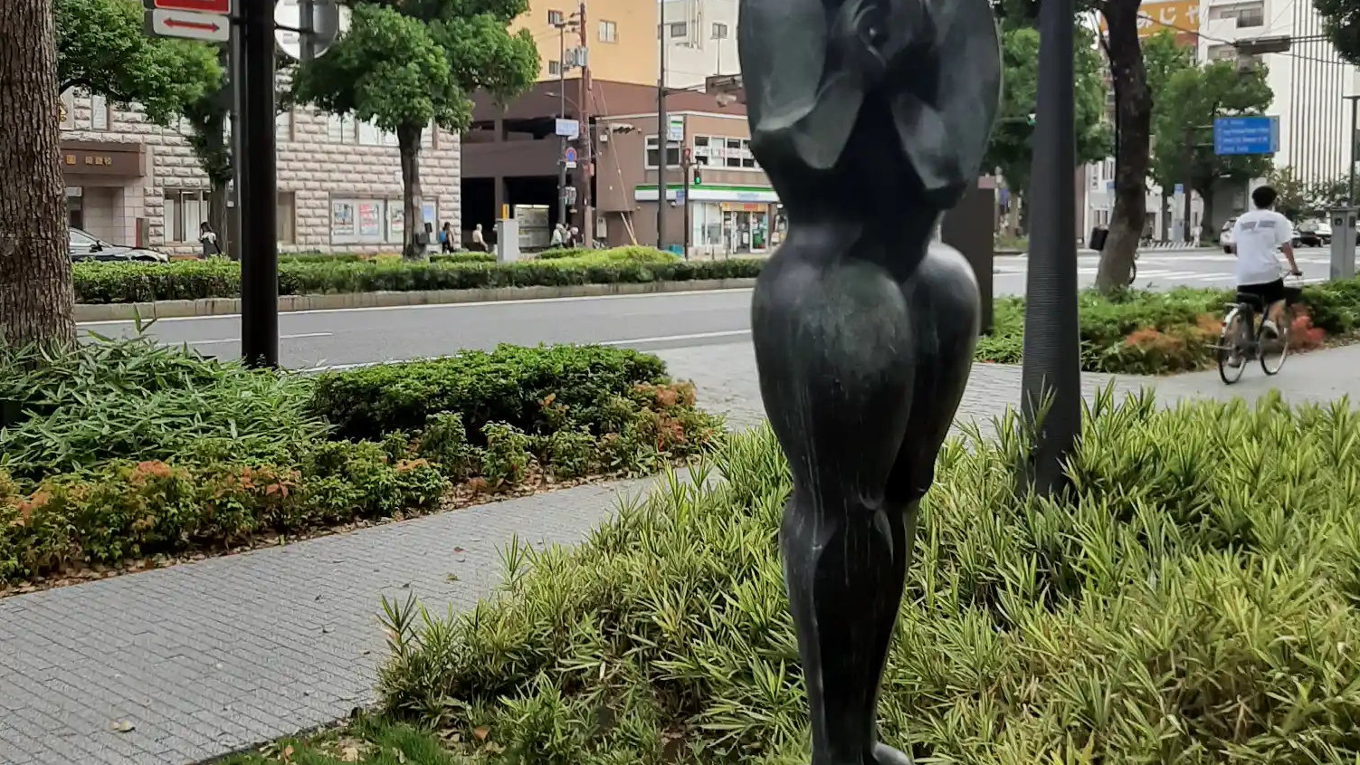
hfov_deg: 52.8
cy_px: 287
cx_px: 682
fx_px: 1370
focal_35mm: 38
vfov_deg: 31.0
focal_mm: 3.93
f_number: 1.7
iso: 40
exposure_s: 1/760
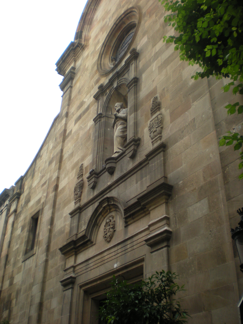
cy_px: 162
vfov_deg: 49.0
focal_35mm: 38
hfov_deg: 37.7
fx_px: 356
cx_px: 122
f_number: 3.1
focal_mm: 6.3
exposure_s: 1/66.6
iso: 133
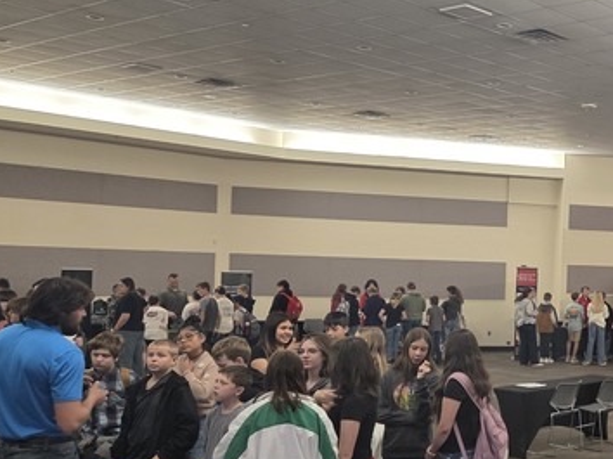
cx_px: 630
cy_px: 279
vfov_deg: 27.9
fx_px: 920
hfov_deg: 33.3
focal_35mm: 52
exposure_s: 1/120
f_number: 1.8
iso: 320
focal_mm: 5.4
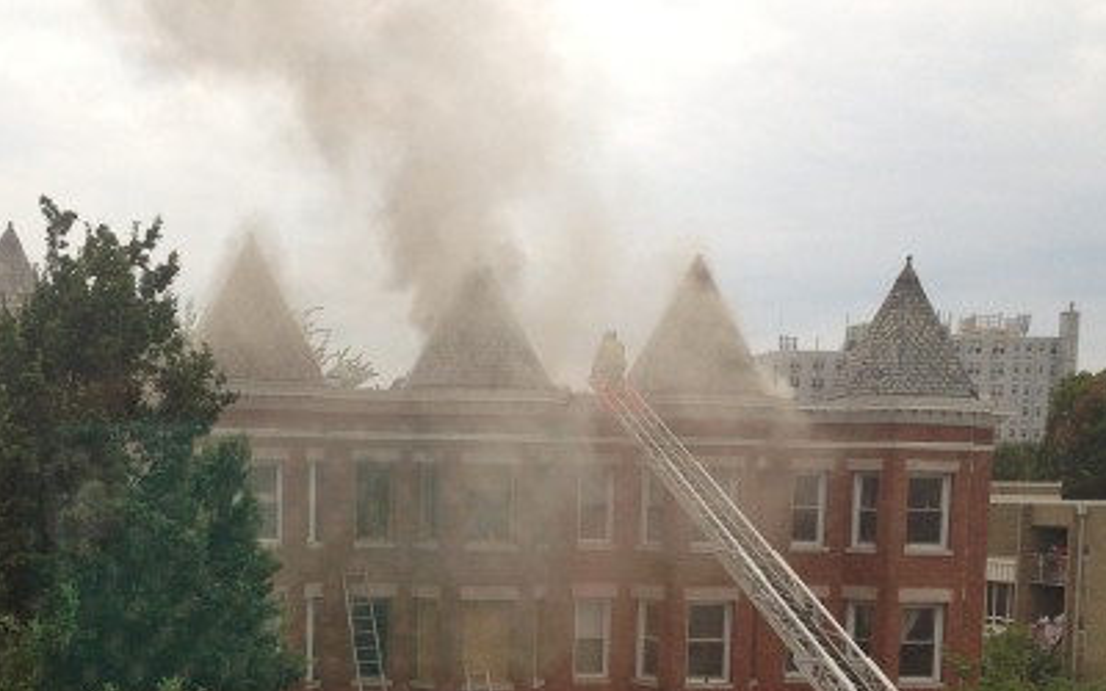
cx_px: 368
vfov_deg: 22.5
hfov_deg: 35.9
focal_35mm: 56
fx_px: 1688
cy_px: 633
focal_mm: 4.13
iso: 80
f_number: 2.4
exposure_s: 1/120
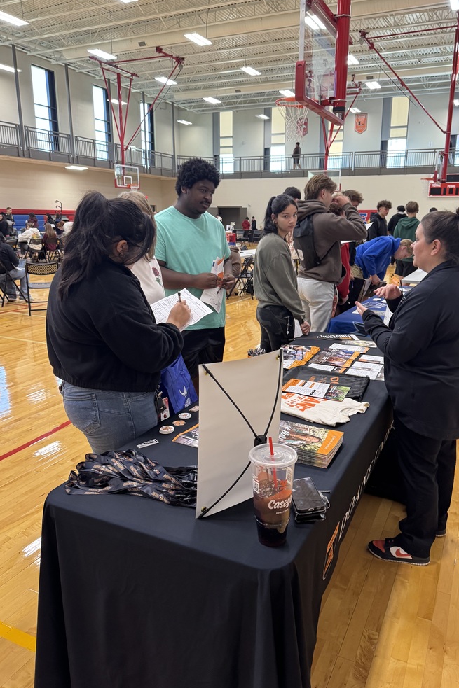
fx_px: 497
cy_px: 339
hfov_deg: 49.4
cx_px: 258
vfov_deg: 69.4
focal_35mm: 26
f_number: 1.78
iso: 250
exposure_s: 1/60
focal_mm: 6.76
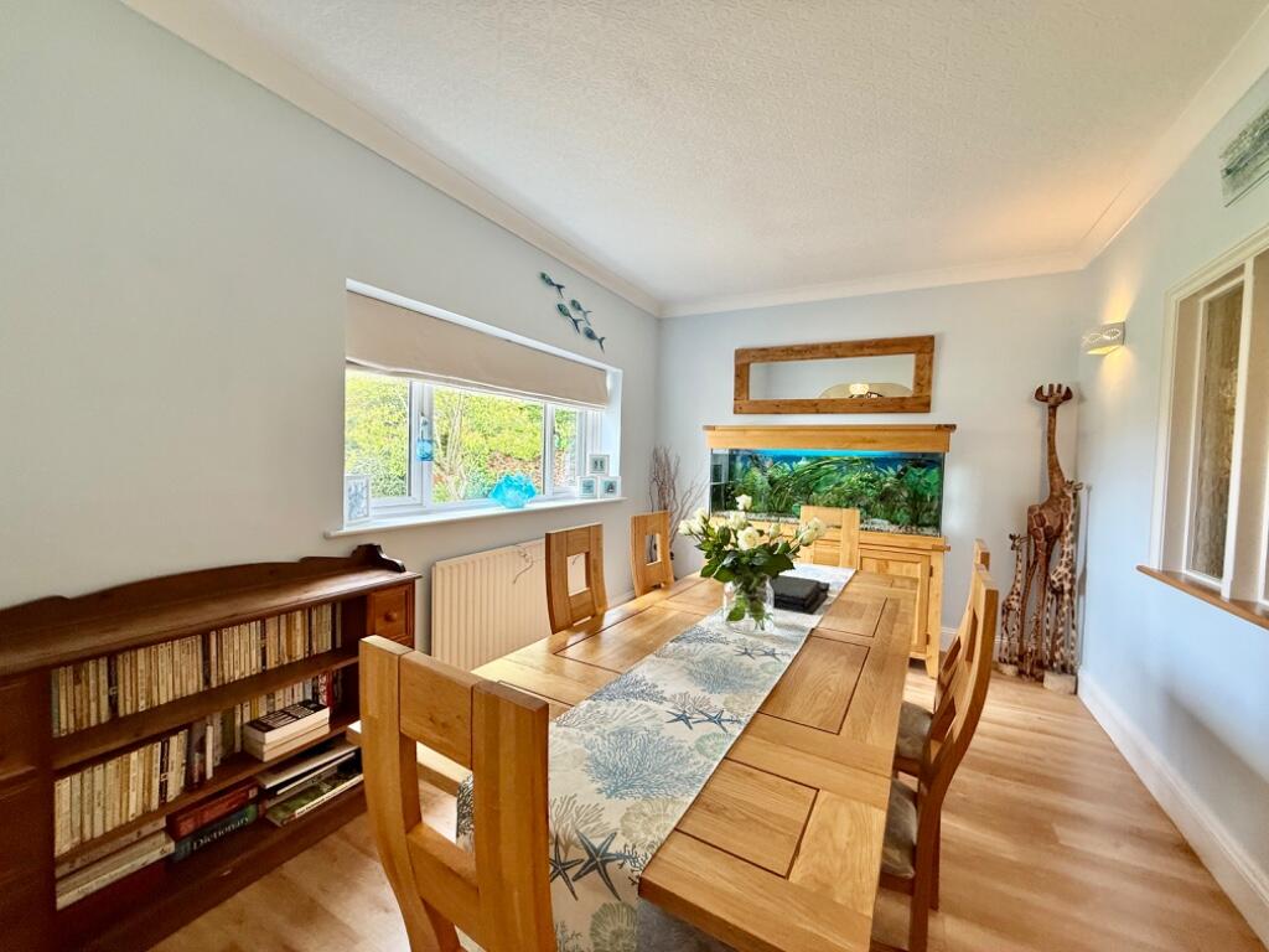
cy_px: 476
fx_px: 513
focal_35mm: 14
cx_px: 634
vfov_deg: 85.7
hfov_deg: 102.1
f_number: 2.2
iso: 160
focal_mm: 2.22
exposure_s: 1/100
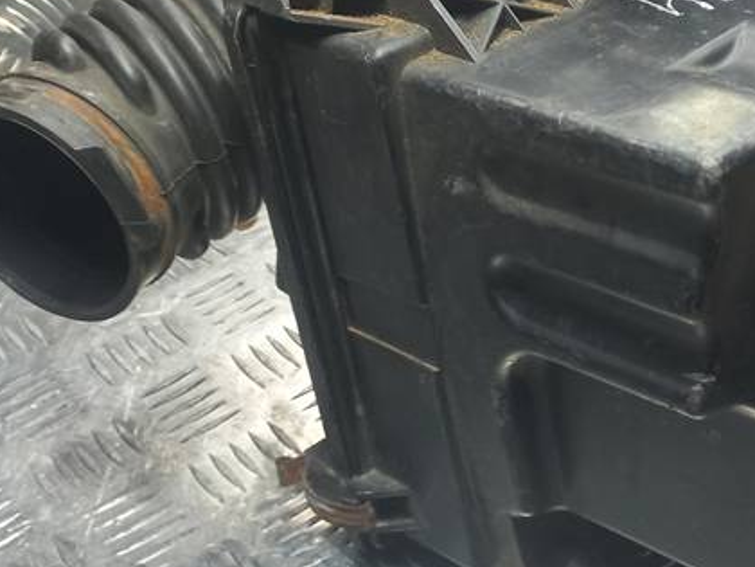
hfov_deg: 31.0
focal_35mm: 61
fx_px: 1330
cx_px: 591
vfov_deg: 23.7
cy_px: 124
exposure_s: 1/50
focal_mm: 4.6
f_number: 1.8
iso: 64
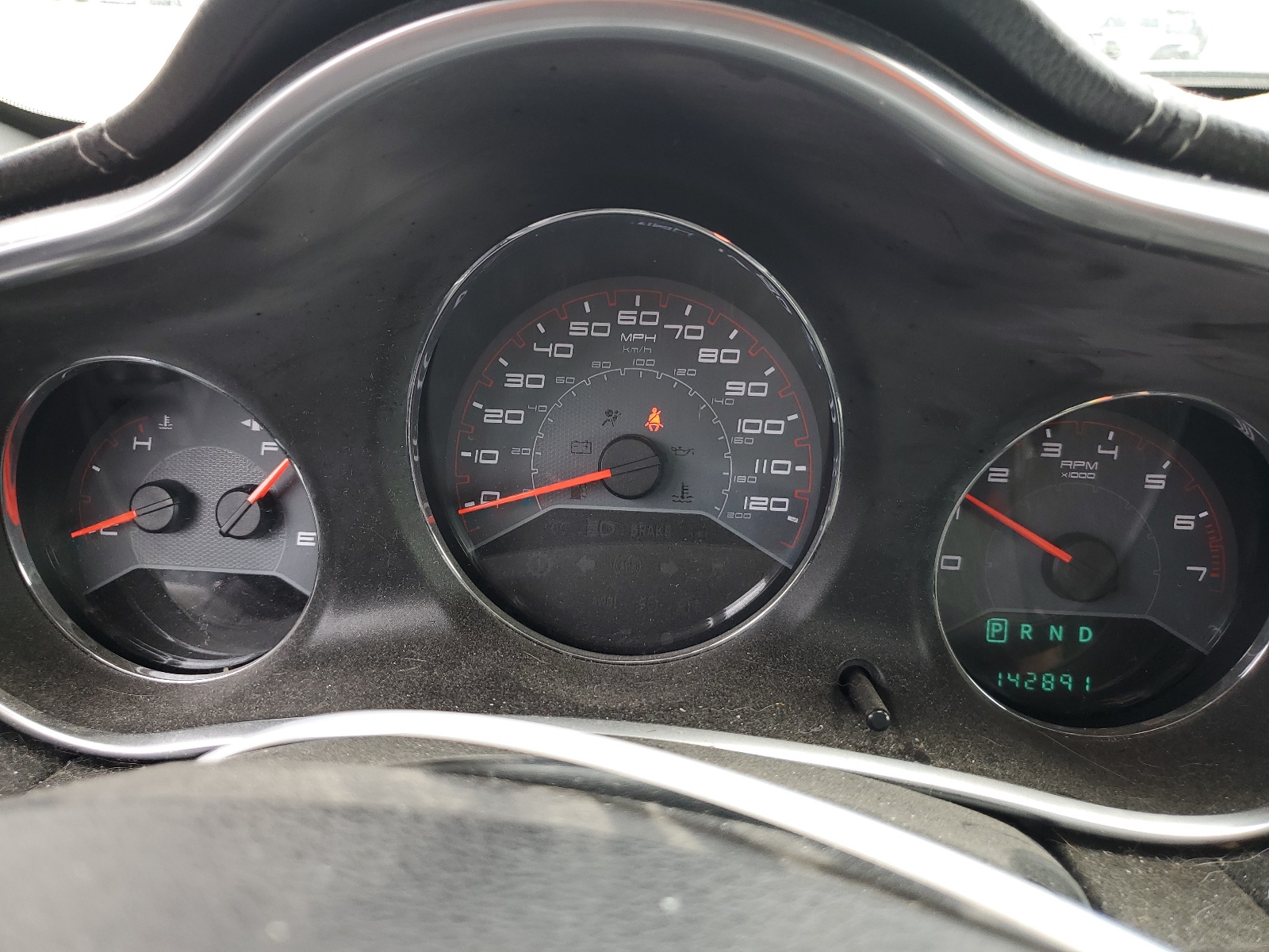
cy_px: 476
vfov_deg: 53.1
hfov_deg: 67.3
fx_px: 953
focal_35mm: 26
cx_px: 634
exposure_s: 1/159
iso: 50
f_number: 1.5
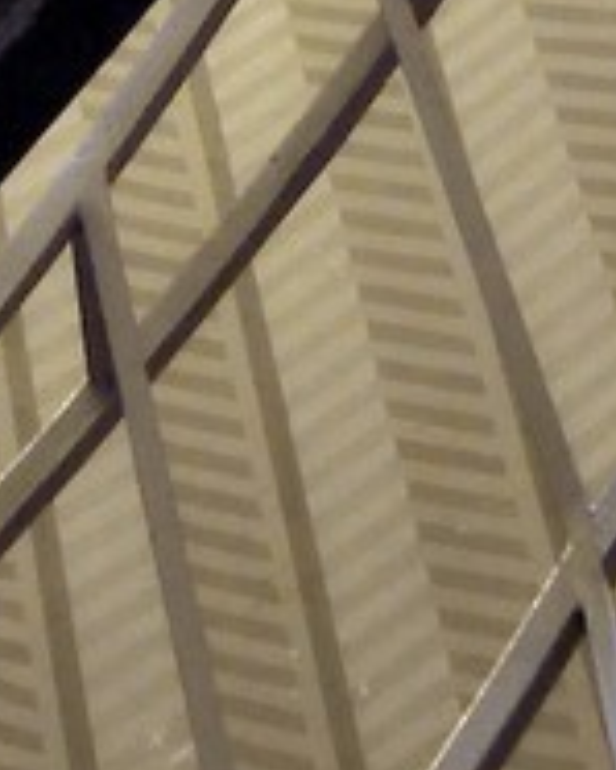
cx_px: -705
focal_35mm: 194
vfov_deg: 7.9
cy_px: -1867
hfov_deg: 7.6
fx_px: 4417
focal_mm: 24
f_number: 7.1
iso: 1600
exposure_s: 1/13
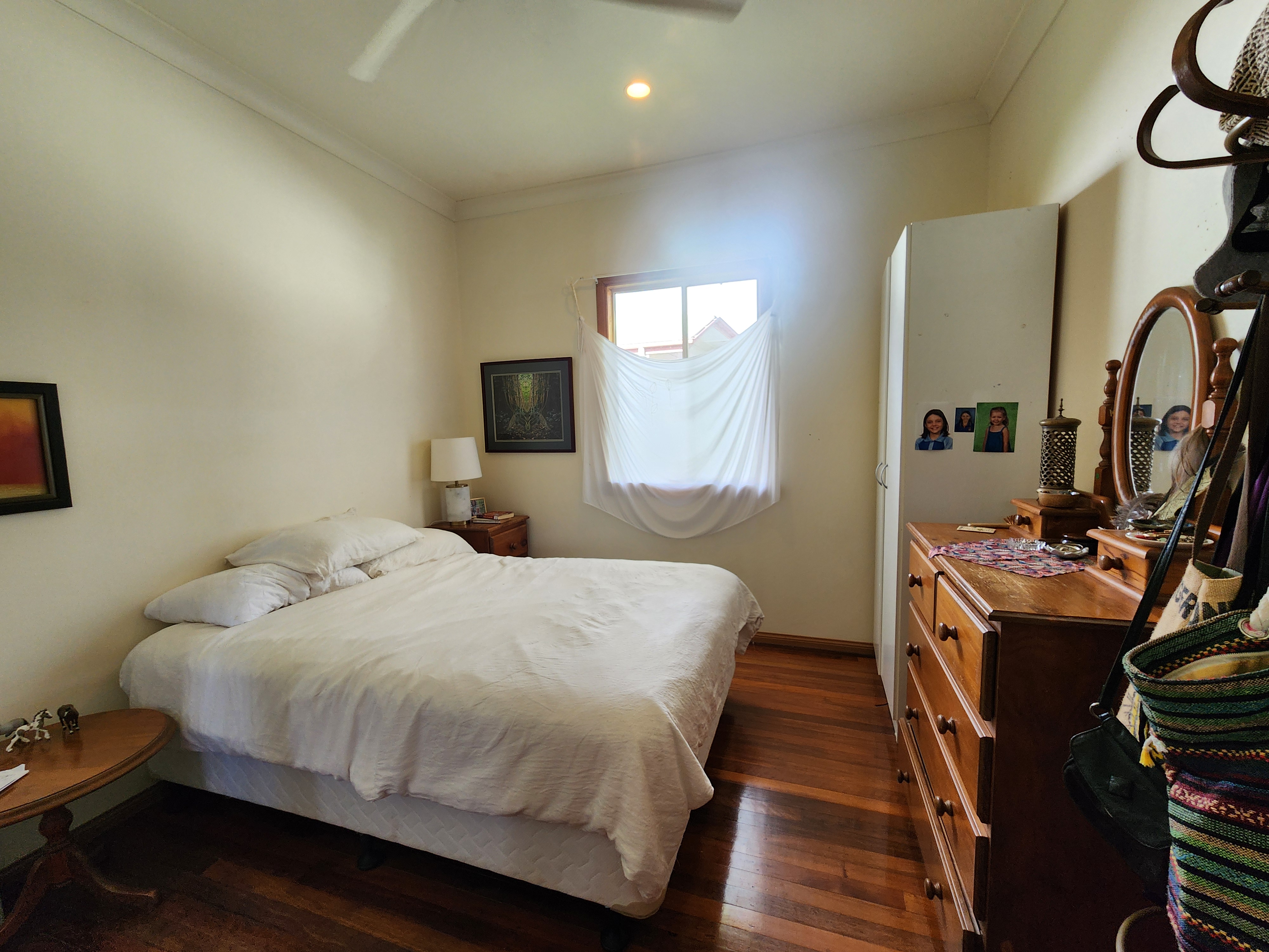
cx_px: 634
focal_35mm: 13
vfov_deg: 89.9
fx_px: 477
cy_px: 476
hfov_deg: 106.2
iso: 160
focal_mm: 2.2
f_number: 2.2
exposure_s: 1/60
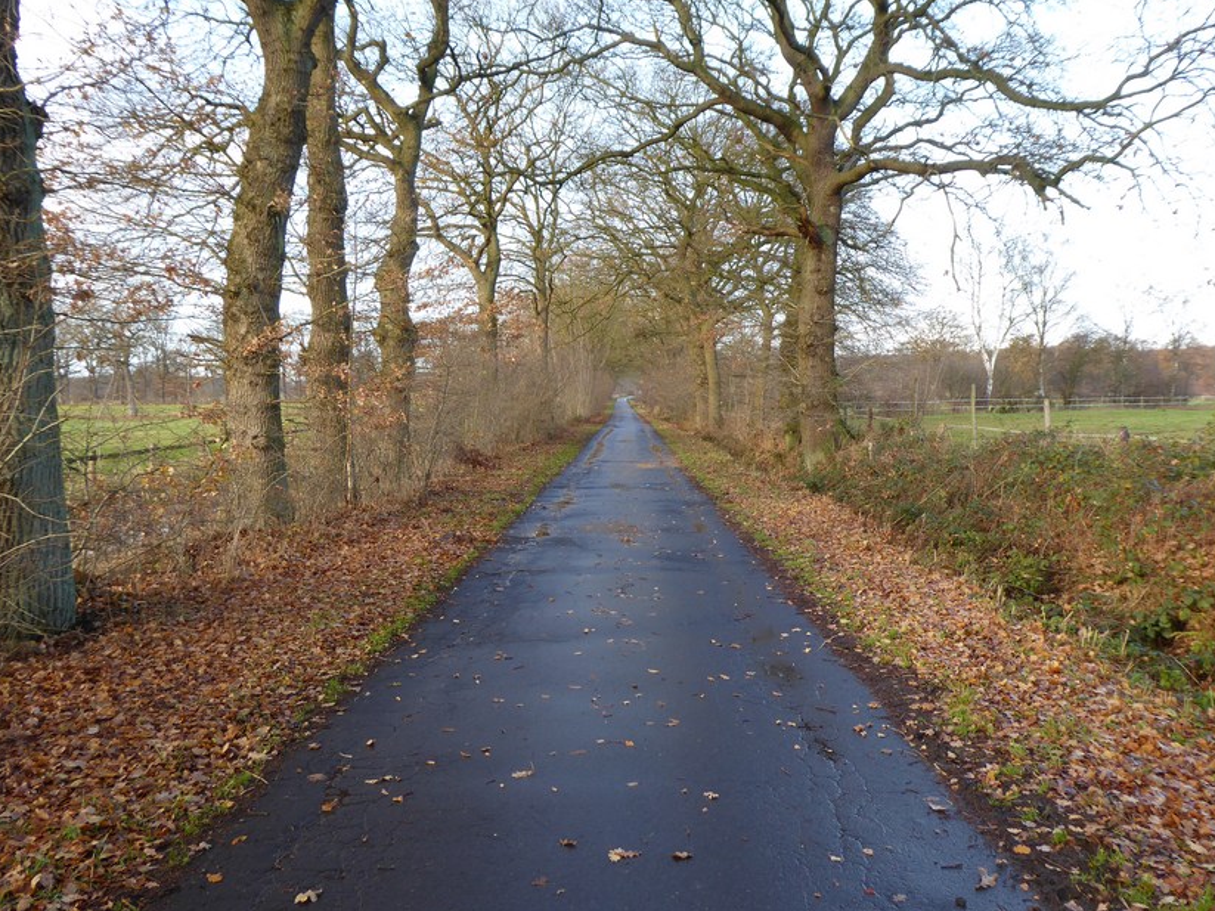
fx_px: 1088
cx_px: 602
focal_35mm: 31
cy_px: 434
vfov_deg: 45.4
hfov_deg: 58.4
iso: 80
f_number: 3.5
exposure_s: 1/80
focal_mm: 5
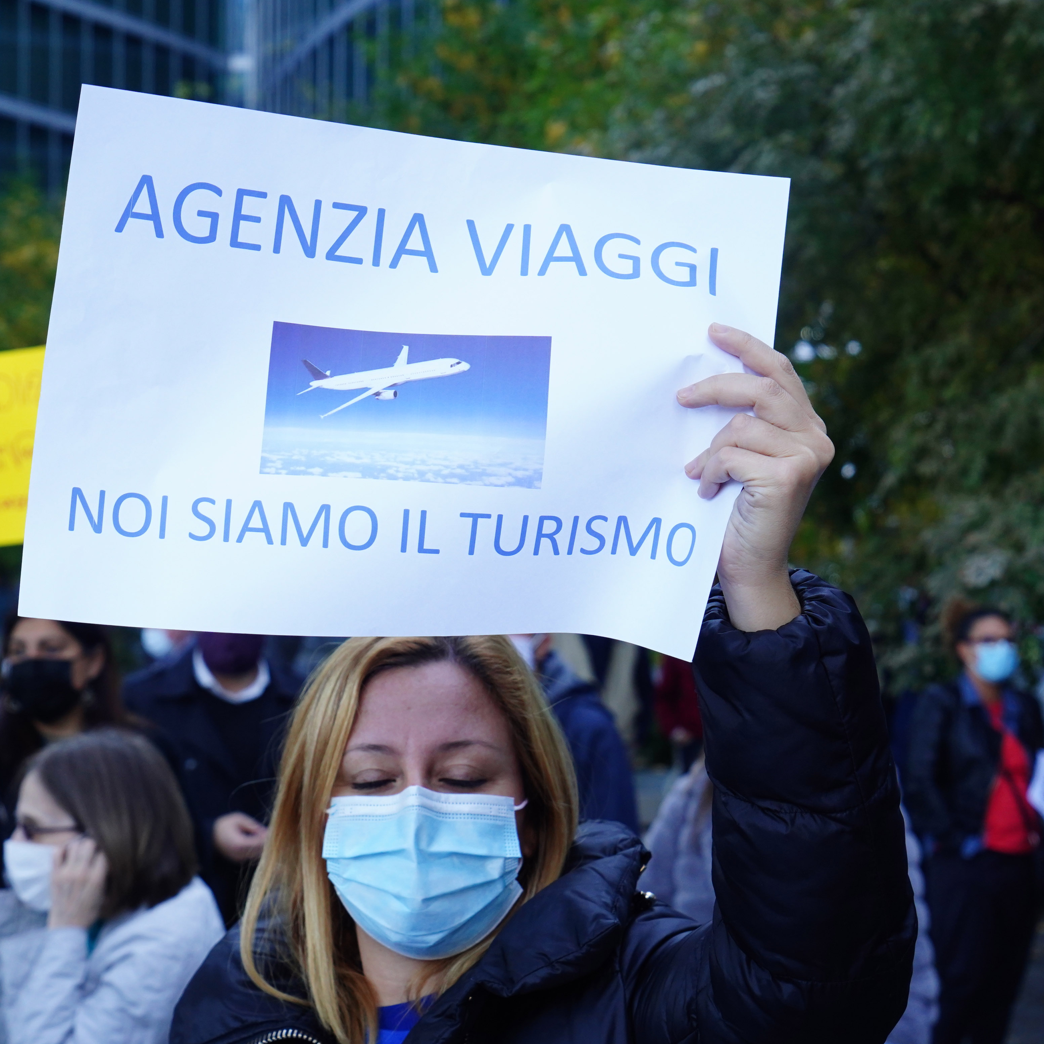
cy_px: 520
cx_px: 396
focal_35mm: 80
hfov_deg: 21.6
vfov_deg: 21.7
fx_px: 2730
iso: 1250
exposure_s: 1/200
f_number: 7.1
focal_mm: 62
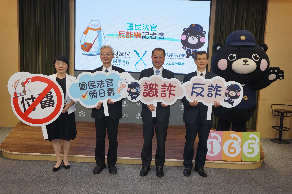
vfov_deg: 45.6
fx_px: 231
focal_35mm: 28
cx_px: 146
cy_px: 97
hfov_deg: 64.6
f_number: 4
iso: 200
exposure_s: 1/60
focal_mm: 19
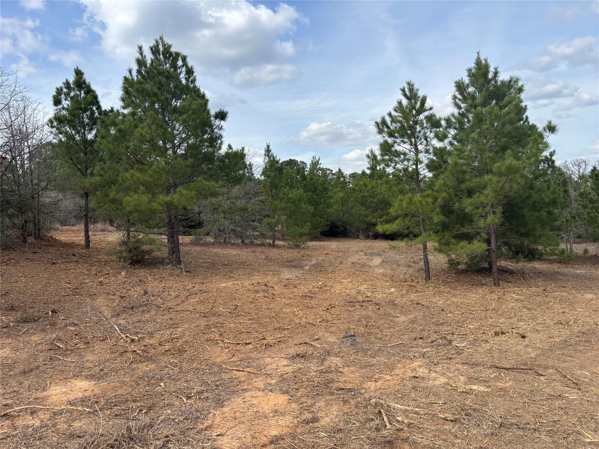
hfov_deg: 67.3
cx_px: 300
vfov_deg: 53.1
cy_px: 224
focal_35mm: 26
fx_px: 450
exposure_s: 1/2193
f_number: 1.6
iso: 50
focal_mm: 5.96
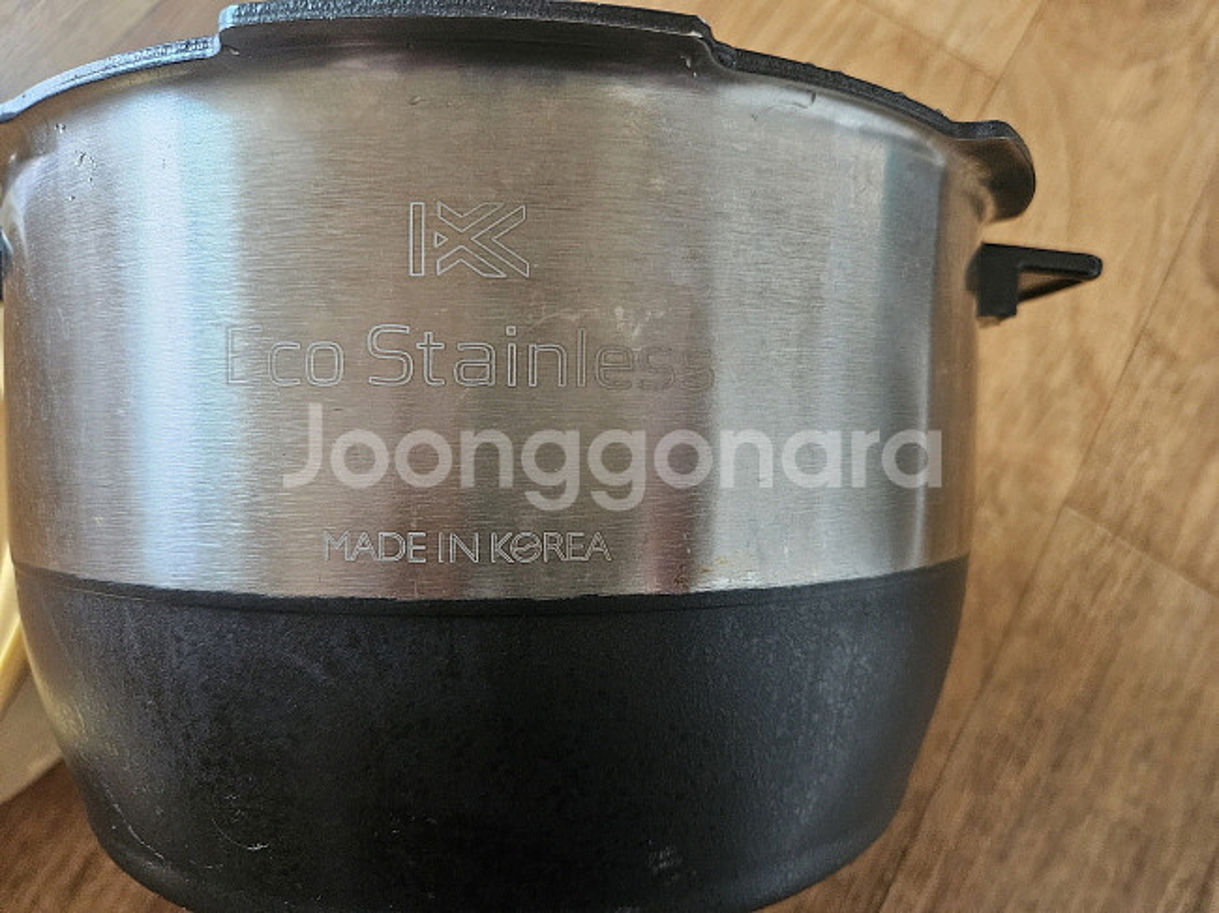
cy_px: 456
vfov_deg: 58.8
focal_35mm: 23
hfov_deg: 73.9
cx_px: 610
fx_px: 810
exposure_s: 1/120
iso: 800
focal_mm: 5.4
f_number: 1.8
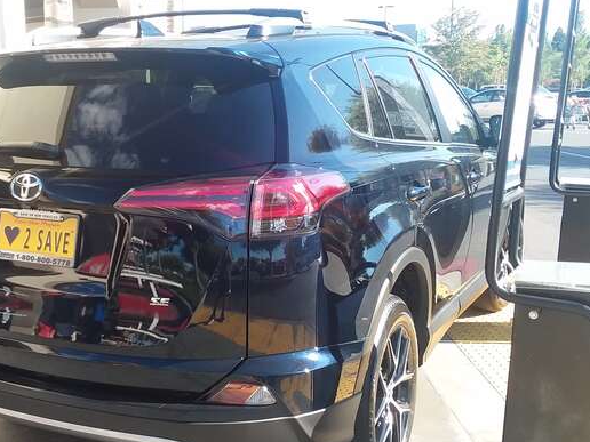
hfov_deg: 41.7
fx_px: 767
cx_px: 214
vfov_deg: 32.1
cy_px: 248
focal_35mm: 45
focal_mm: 2.47
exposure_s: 1/305
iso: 40
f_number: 1.9
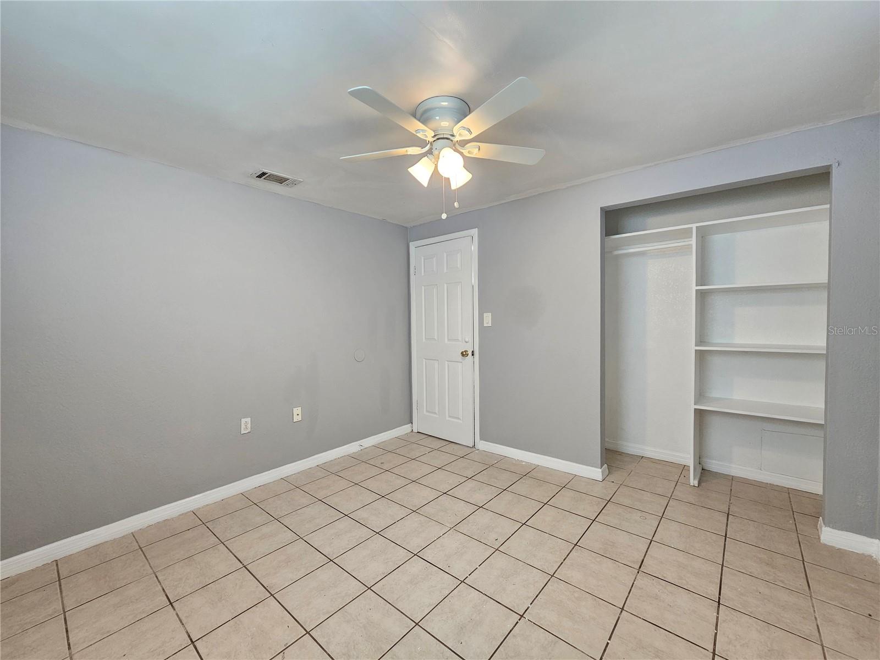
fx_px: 330
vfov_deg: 89.9
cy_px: 330
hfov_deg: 106.2
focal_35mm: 13
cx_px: 440
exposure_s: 1/60
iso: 160
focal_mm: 2.2
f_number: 2.2
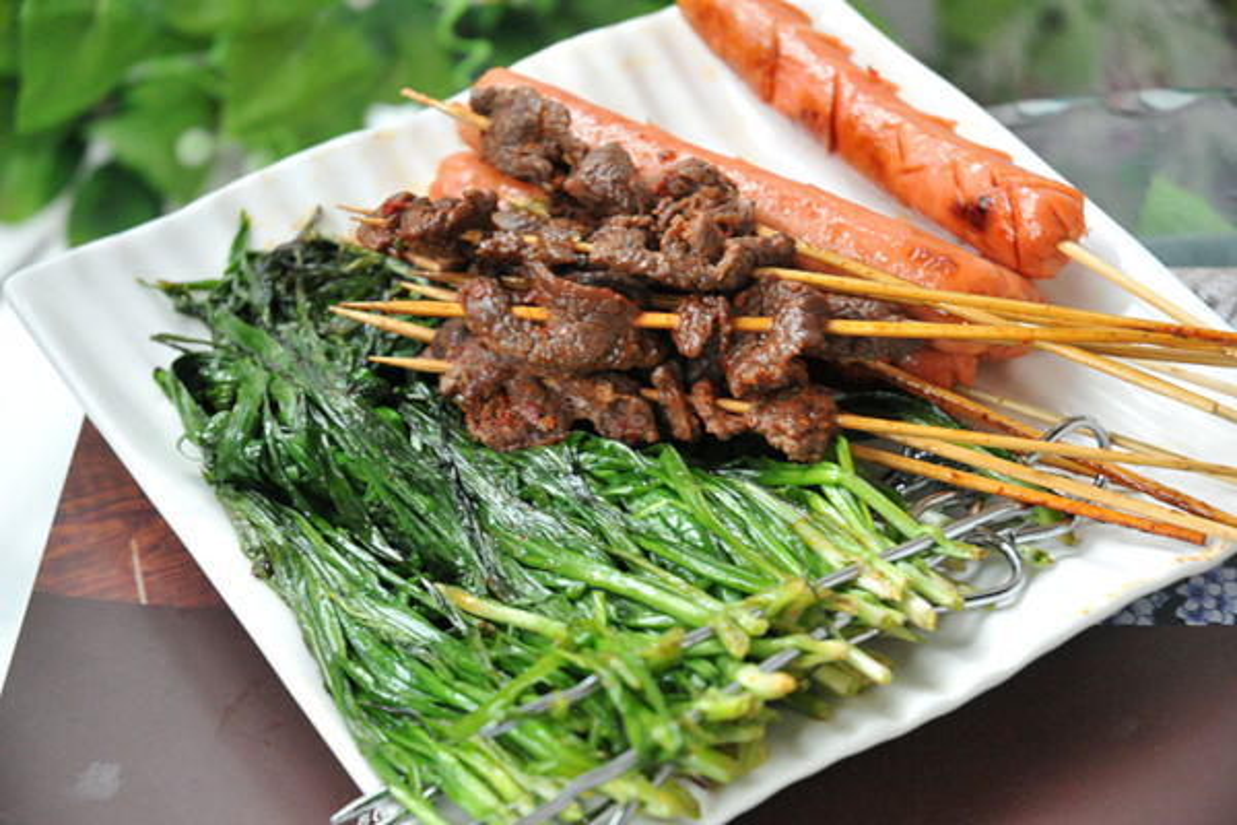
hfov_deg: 19.5
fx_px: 3608
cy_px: 412
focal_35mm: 105
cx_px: 618
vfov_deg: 13.0
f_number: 4.5
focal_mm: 70
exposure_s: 1/13
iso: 2000
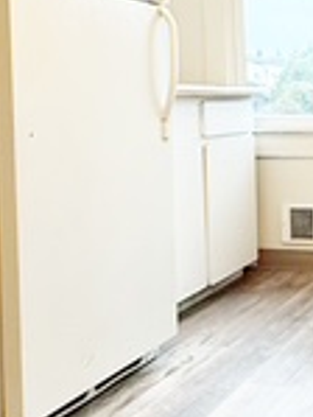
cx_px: 349
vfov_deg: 31.9
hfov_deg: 22.9
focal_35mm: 60
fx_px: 722
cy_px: 137
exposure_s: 1/120
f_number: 2.2
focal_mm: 2.22
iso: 160
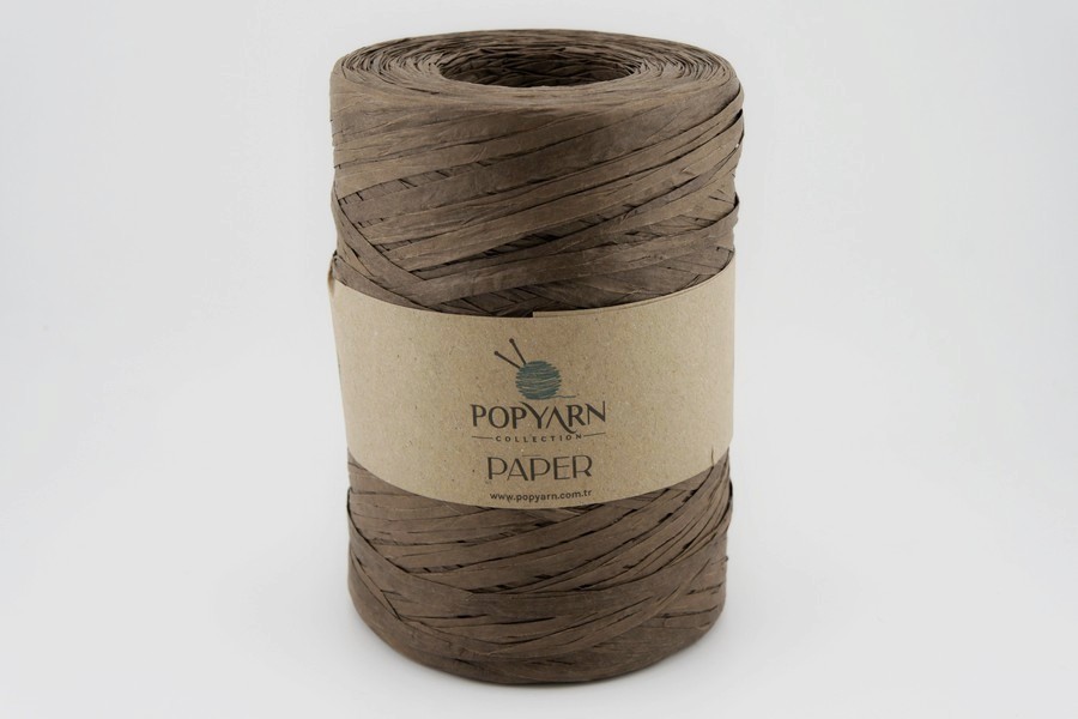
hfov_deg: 34.2
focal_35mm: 58
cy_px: 360
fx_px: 1752
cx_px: 539
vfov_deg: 23.2
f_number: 8
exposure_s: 1/250
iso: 200
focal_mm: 39
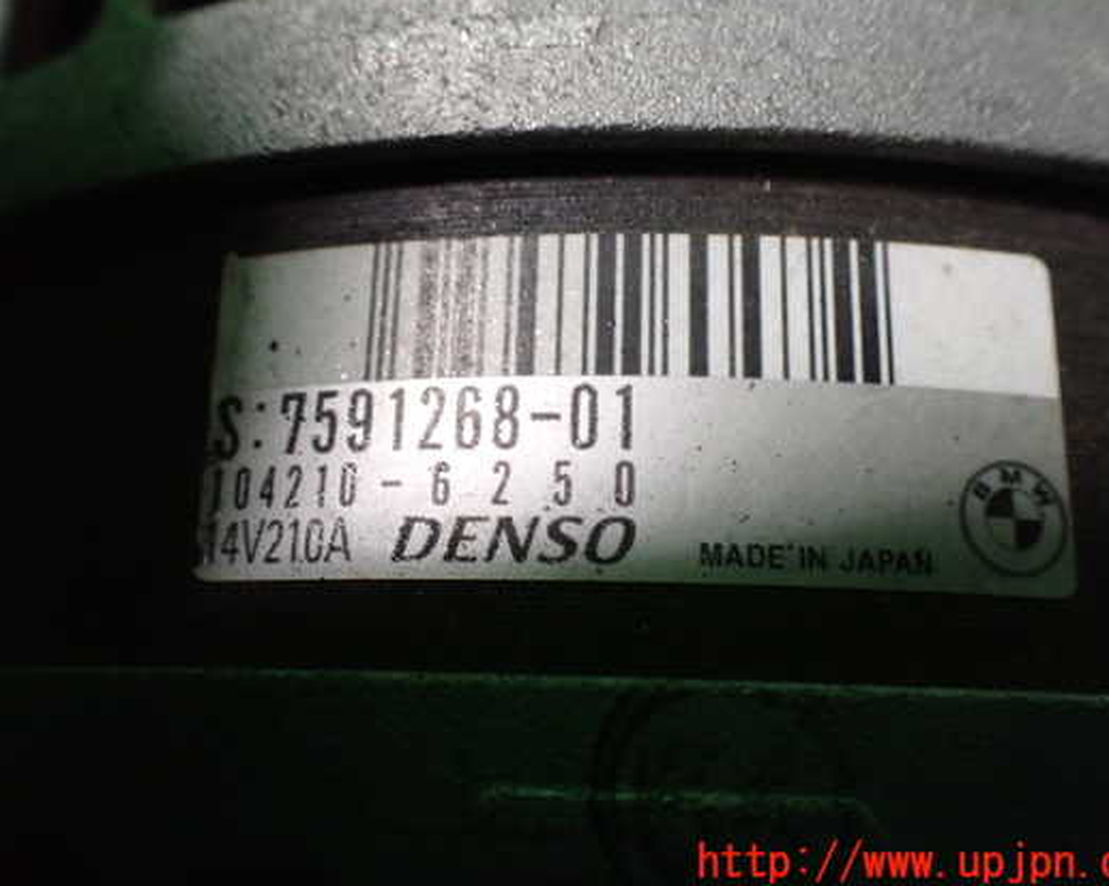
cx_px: 538
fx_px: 1115
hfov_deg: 52.9
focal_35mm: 34
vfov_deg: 43.3
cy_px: 408
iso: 800
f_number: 2.3
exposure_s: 1/40
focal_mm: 5.4
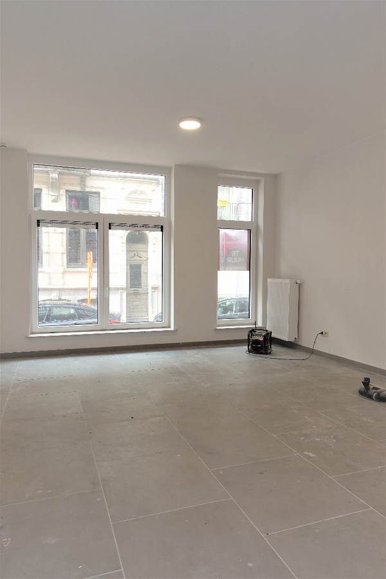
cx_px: 193
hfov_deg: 53.1
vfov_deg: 73.7
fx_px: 386
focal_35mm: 24
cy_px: 290
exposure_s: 1/80
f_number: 3.2
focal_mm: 8.8
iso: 125
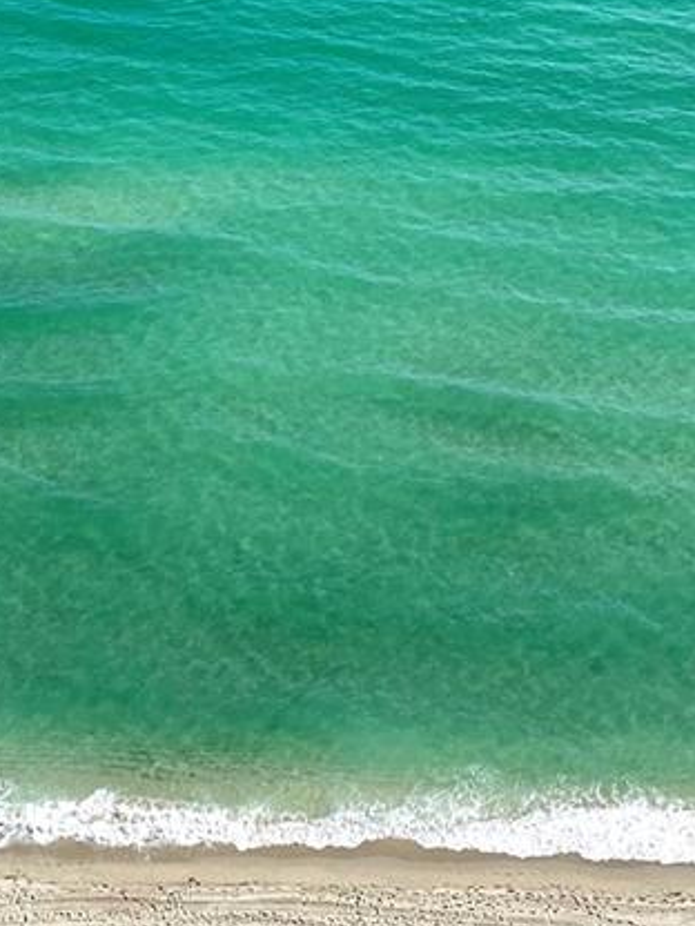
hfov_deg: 19.6
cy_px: -158
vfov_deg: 23.9
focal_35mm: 75
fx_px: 2008
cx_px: 276
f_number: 1.8
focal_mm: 4.25
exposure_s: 1/4292
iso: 32
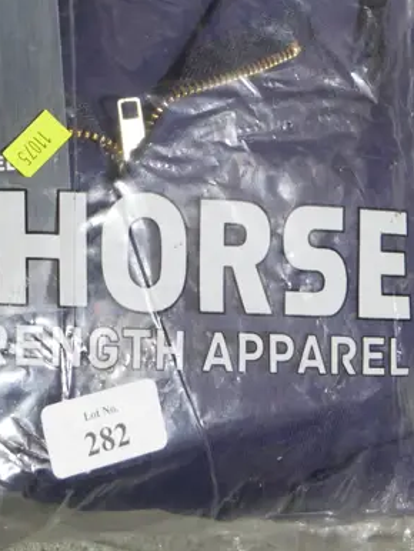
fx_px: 1688
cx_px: -94
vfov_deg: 17.8
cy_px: -86
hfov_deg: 13.6
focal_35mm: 106
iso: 1000
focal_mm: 20
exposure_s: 1/60
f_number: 4.5
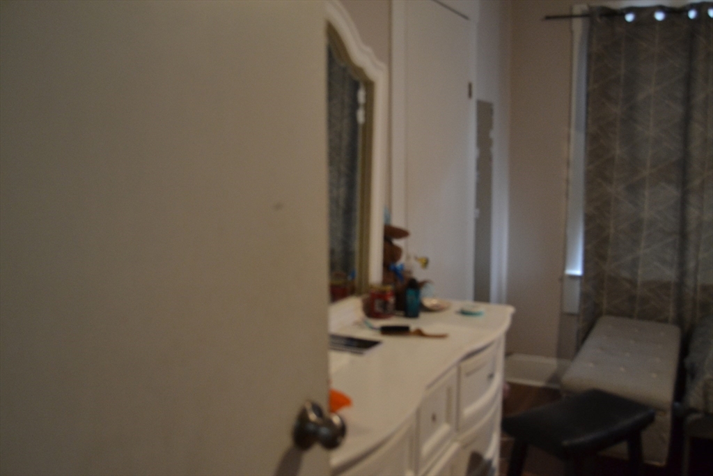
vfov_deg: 40.0
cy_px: 238
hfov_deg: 57.2
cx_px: 356
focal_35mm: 33
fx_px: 654
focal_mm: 22
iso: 1400
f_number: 3.5
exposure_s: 1/60
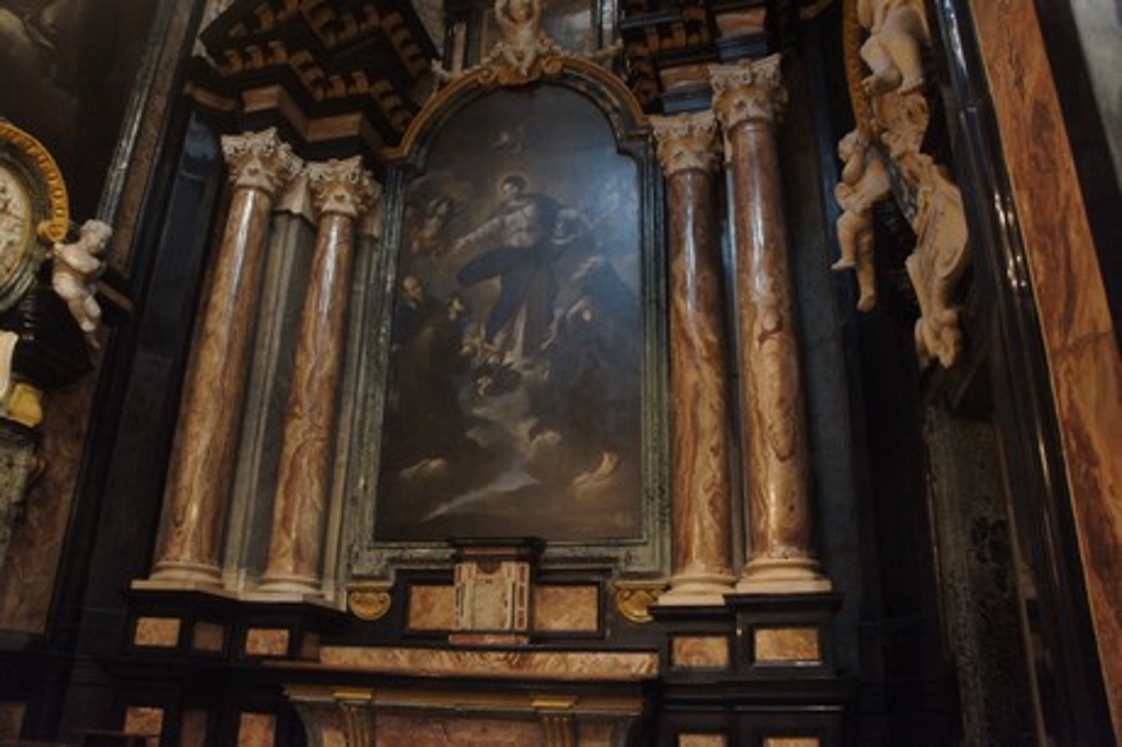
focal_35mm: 27
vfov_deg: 47.9
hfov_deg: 67.4
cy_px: 374
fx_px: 841
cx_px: 561
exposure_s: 1/30
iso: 5000
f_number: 3.5
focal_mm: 18
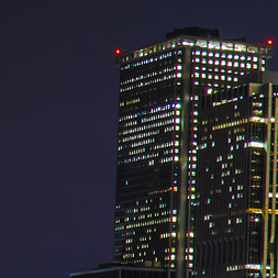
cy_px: 263
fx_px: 2344
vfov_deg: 6.8
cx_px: 1196
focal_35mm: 258
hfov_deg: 5.6
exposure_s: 25
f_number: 11
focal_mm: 32
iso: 100
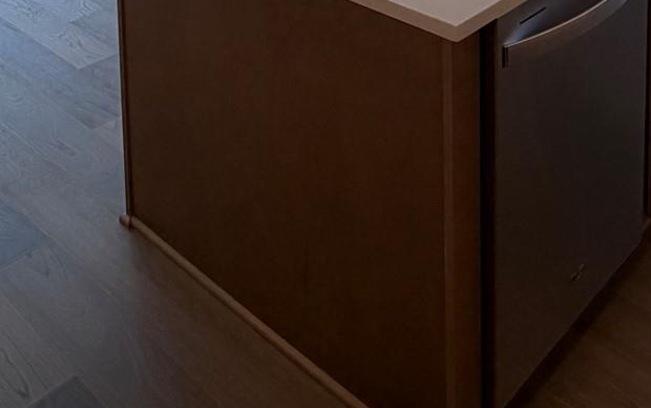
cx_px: 420
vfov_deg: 19.9
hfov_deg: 40.7
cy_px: -308
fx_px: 870
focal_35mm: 49
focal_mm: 2.22
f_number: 2.2
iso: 40
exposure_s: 1/166
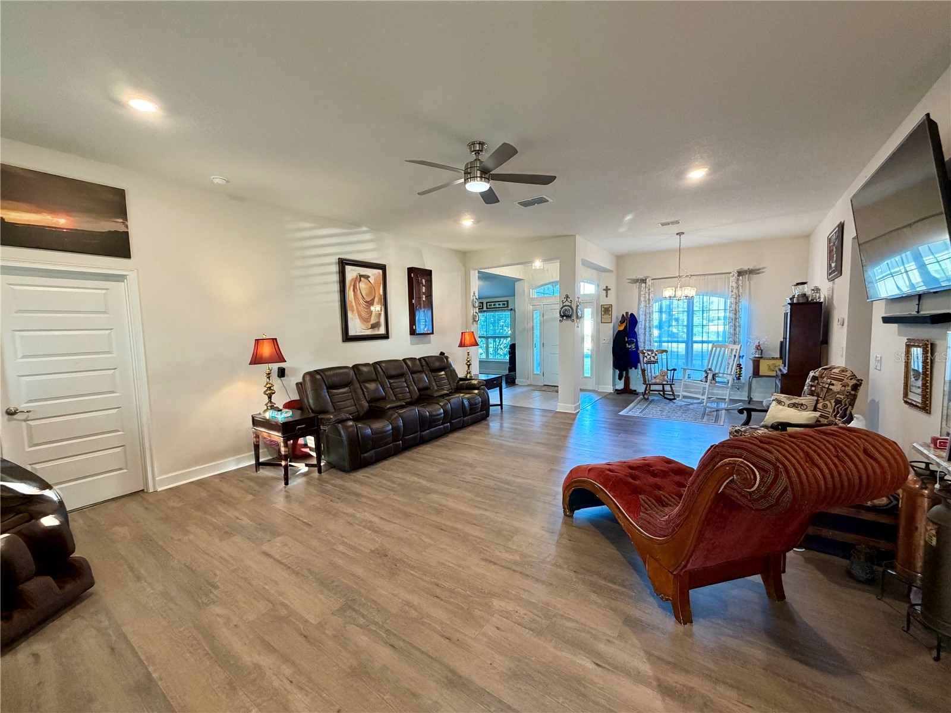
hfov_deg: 102.1
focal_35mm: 14
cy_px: 356
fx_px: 385
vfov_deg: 85.7
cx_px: 476
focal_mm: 2.22
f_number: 2.2
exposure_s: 1/60
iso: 400
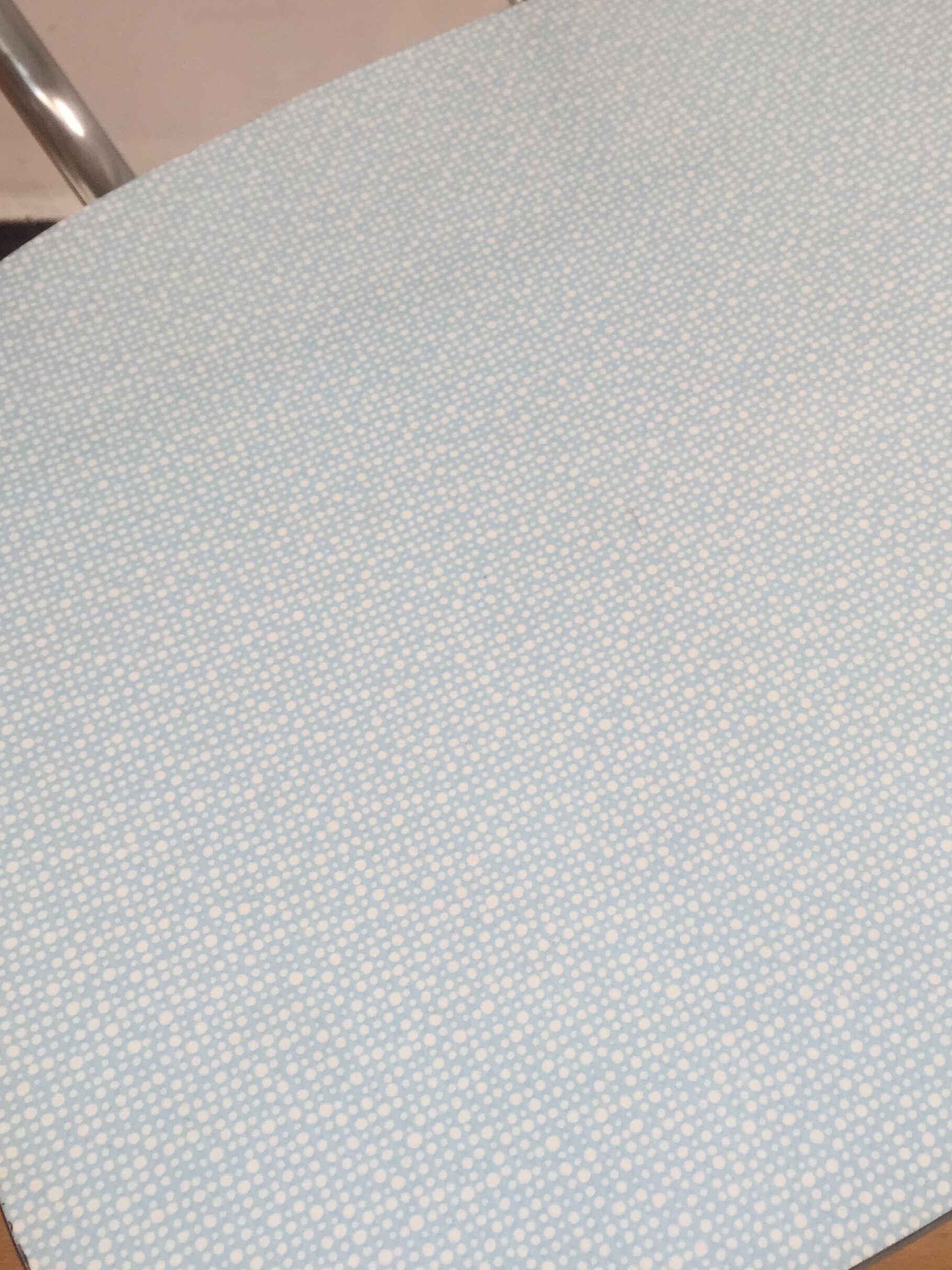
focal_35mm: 39
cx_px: 561
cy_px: 484
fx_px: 1430
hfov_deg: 36.7
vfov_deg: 47.5
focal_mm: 4.15
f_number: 2.2
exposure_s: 1/100
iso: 40
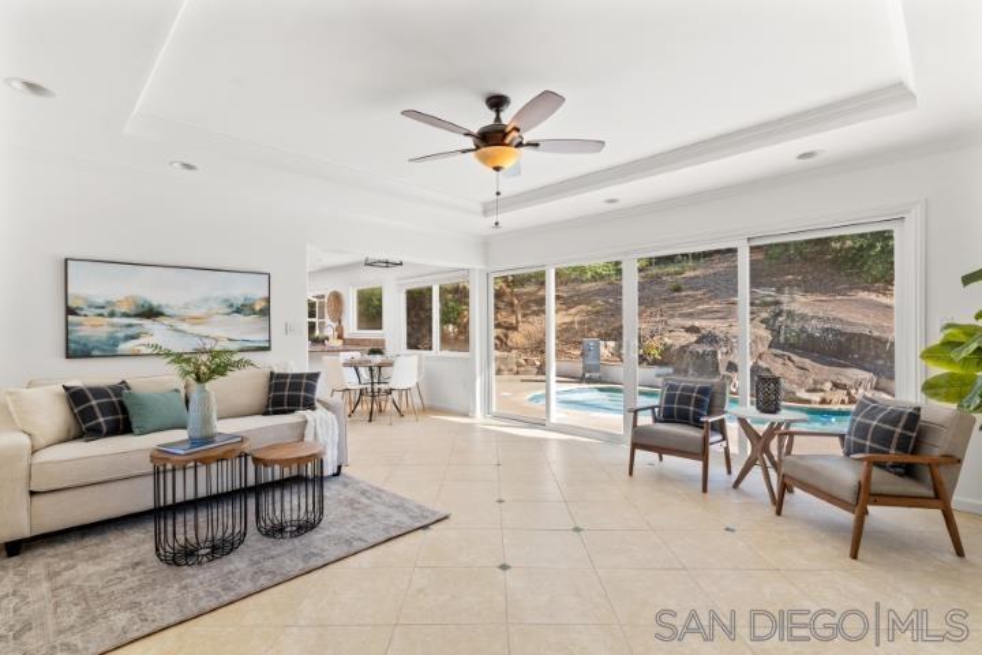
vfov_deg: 70.4
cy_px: 328
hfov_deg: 93.3
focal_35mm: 17
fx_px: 464
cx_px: 491
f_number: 7.1
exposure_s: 1/15
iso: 80
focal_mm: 17
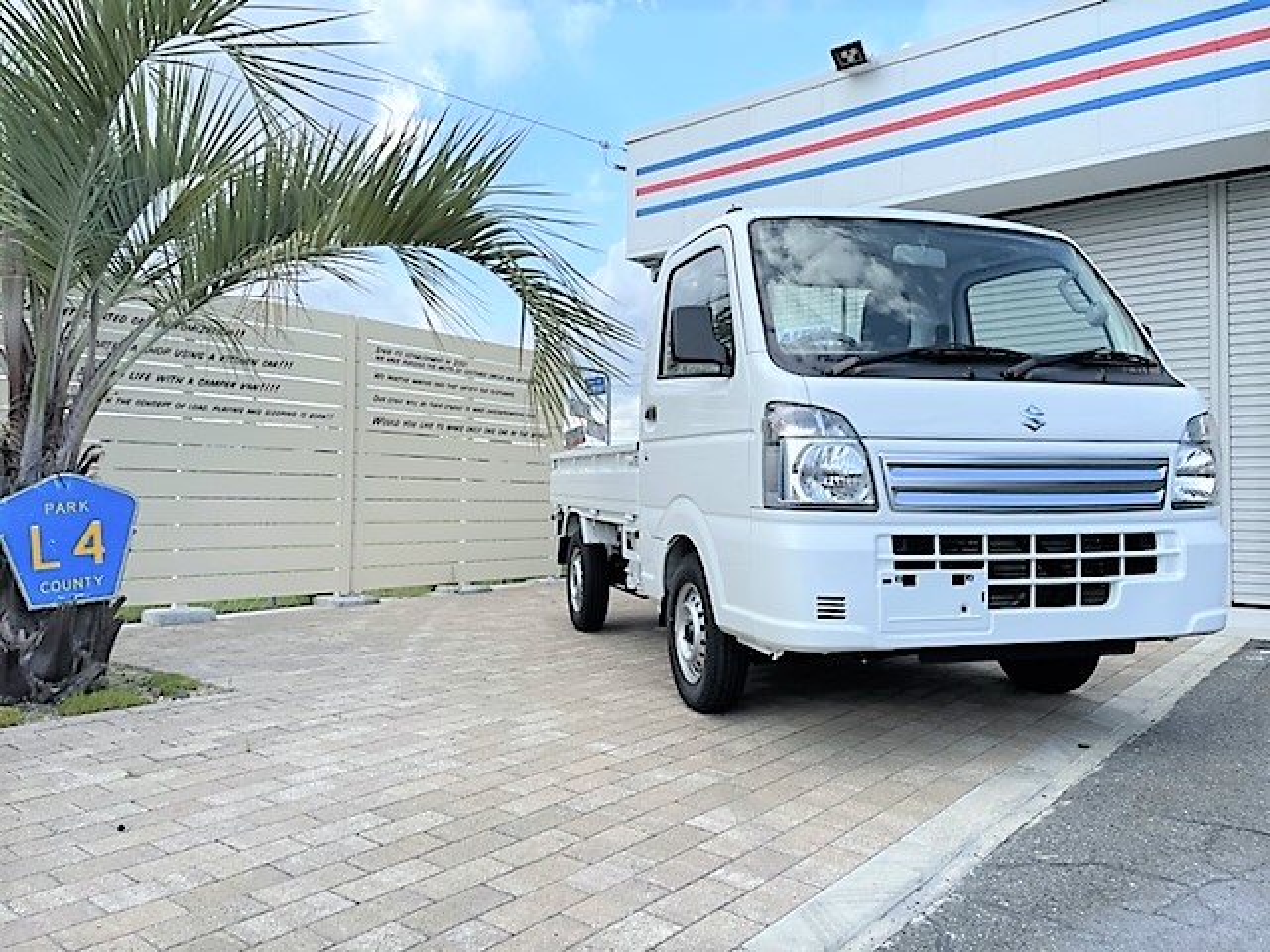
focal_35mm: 26
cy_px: 476
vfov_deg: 53.1
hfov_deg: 67.3
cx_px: 635
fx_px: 954
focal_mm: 4.2
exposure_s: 1/1855
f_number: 1.6
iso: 32
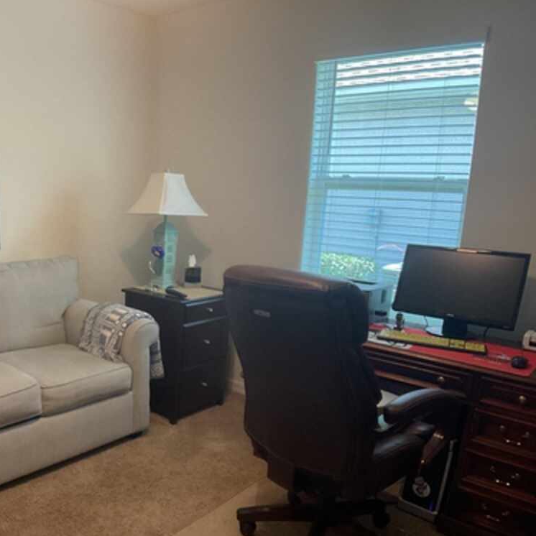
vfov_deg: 38.1
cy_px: 331
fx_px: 771
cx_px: 134
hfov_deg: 37.4
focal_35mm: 44
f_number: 1.8
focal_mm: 3
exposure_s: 1/120
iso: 64
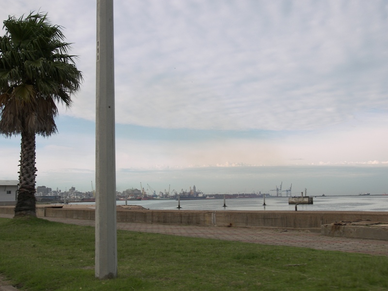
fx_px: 504
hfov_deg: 42.1
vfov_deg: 32.2
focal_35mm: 45
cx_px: 194
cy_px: 146
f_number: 3.6
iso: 50
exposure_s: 1/400
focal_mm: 9.4
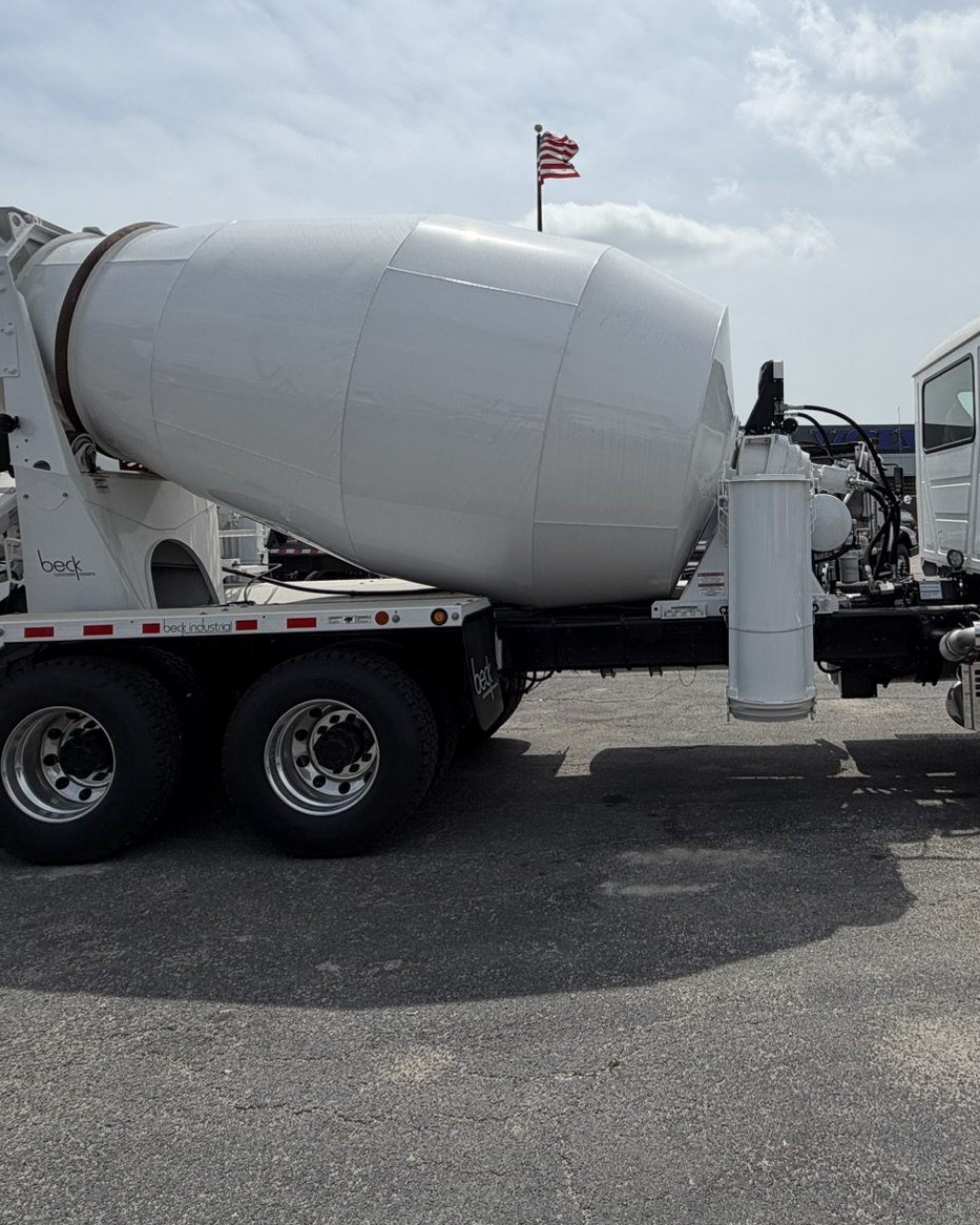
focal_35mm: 24
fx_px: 870
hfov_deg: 56.3
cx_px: 716
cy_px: 479
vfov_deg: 69.4
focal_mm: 2.22
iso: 20
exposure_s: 1/2410
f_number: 2.2
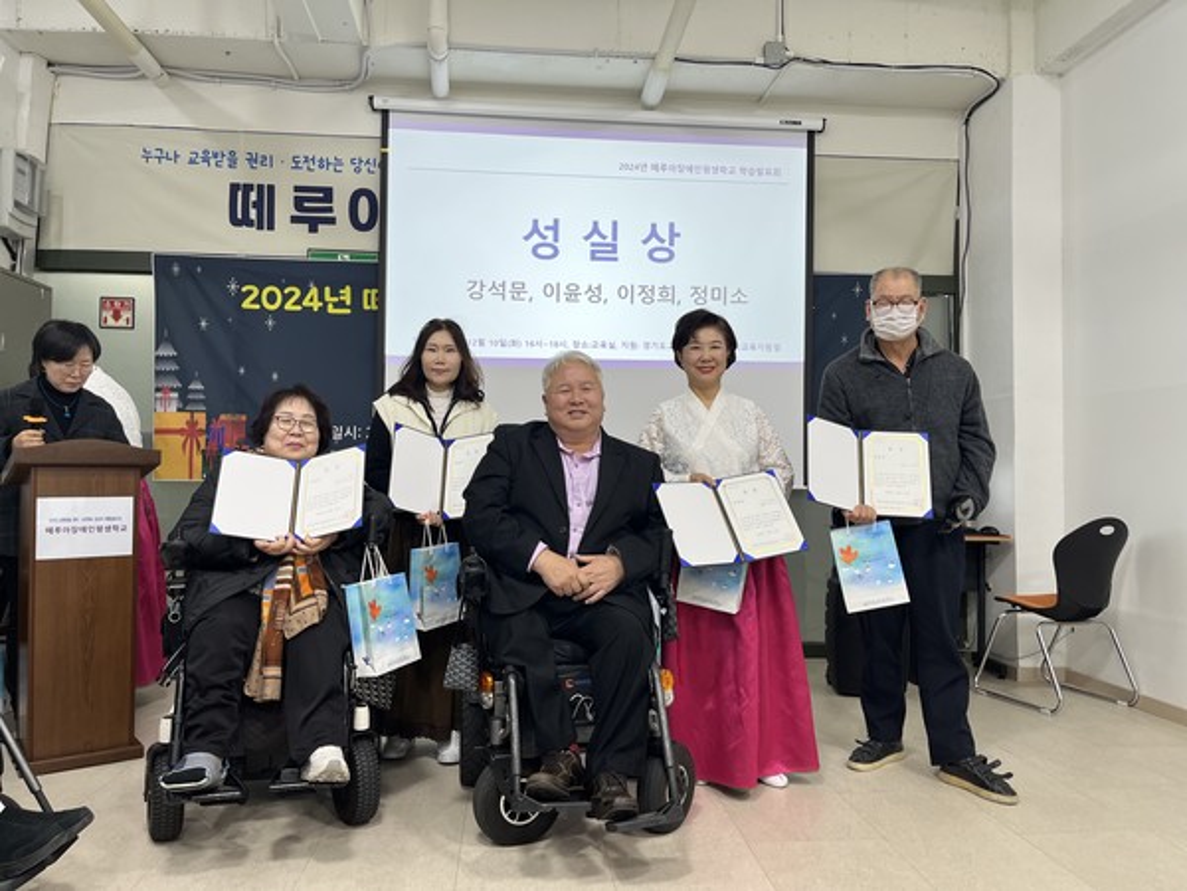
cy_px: 446
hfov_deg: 67.3
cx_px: 594
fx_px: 892
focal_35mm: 26
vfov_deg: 53.1
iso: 64
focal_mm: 5.1
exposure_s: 1/60
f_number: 1.6
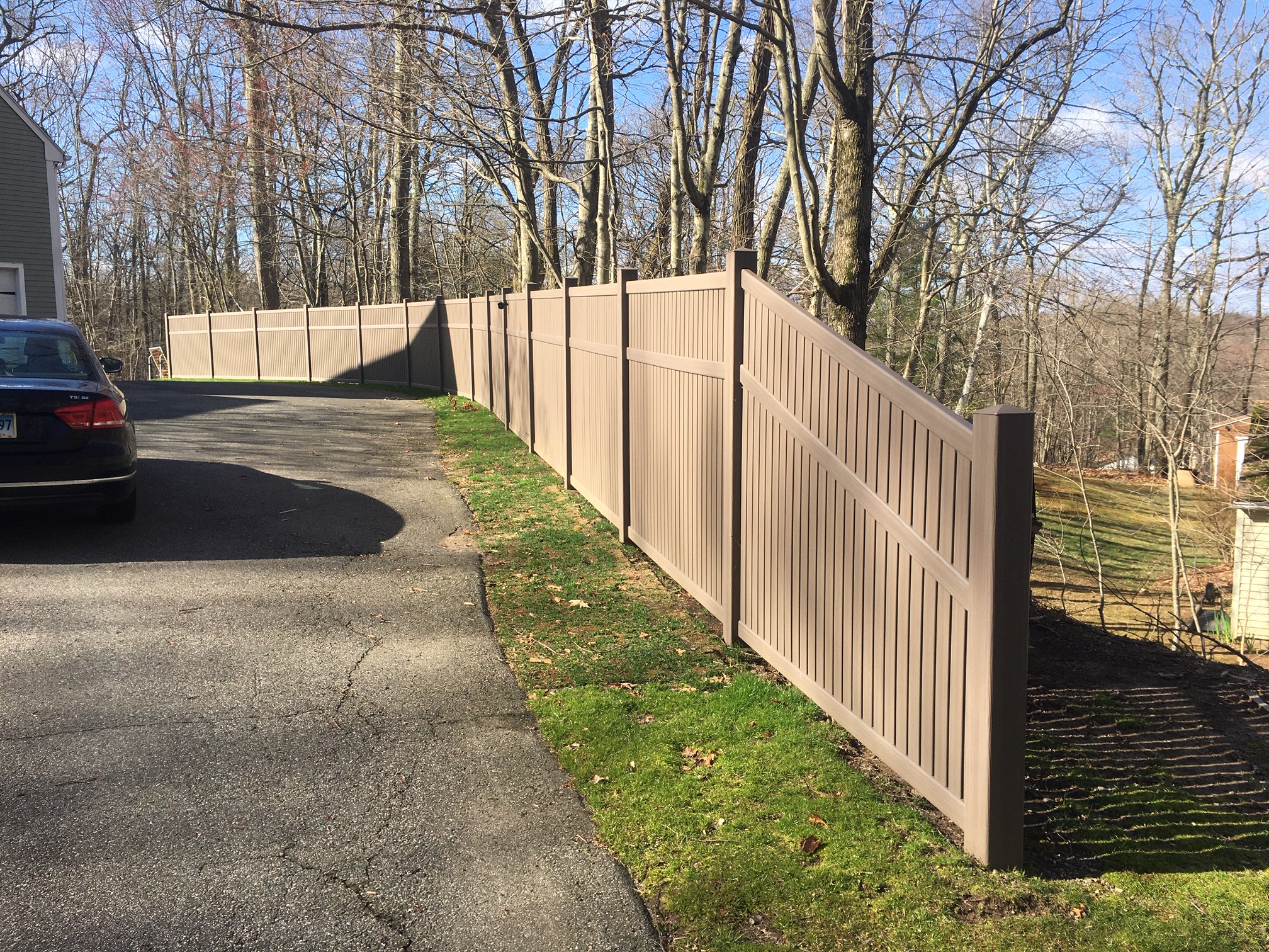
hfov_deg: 61.7
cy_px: 476
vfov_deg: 48.2
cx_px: 634
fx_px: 1063
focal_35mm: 29
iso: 25
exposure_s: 1/680
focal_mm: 4.15
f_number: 2.2
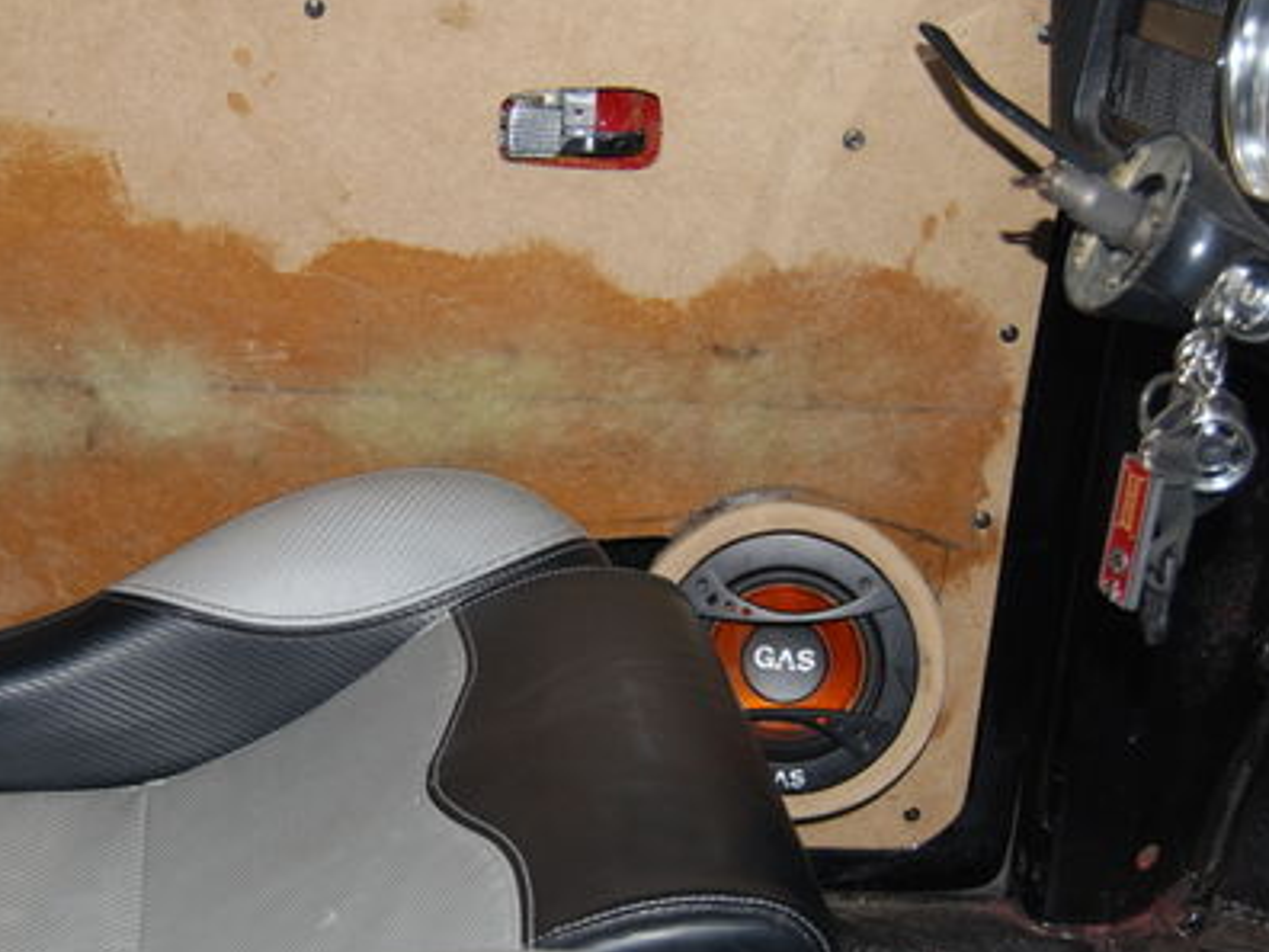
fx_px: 2053
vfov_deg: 26.1
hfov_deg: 34.2
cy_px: 548
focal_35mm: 56
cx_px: 484
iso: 200
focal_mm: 24
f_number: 4
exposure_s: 1/60
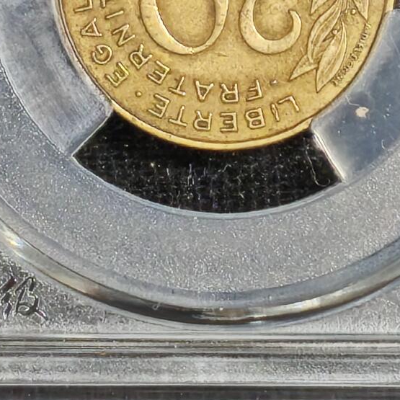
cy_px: -182
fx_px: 4497
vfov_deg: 5.1
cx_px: 223
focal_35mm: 344
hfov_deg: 5.1
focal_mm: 4.94
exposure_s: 1/873
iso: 50
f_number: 1.5
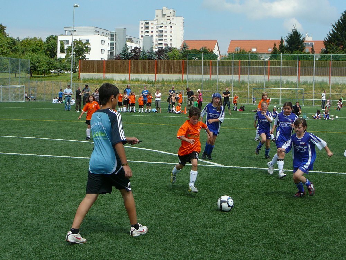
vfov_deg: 26.6
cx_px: 173
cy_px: 130
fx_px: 550
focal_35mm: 55
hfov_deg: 34.9
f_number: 5.6
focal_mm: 8.2
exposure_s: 1/320
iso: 80
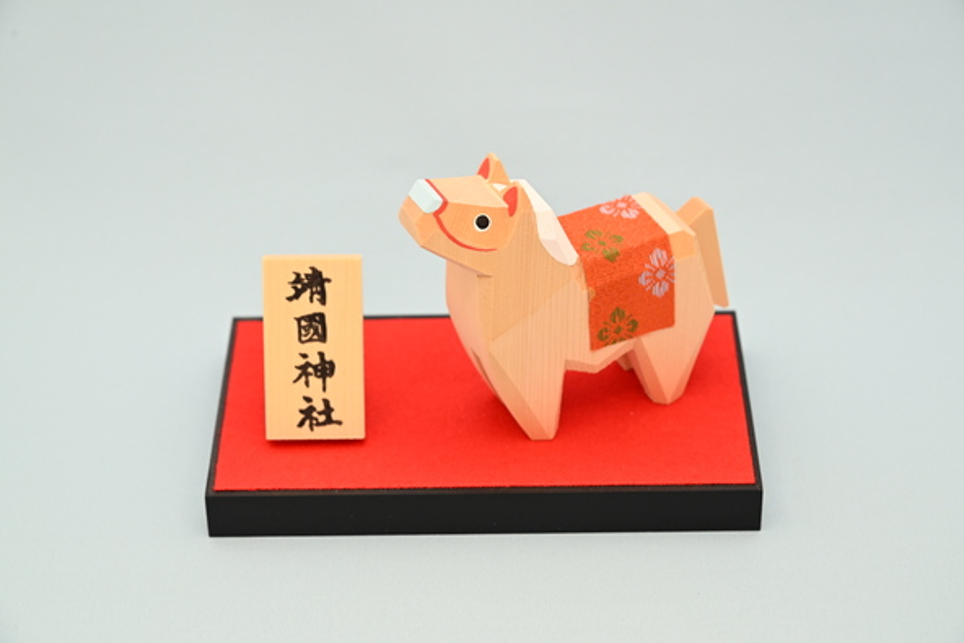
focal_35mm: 98
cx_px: 482
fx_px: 2625
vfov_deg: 14.0
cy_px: 322
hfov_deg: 20.8
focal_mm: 98
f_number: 8
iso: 1000
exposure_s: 1/60
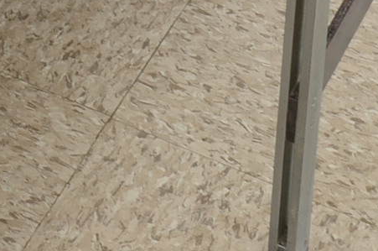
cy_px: -427
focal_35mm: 262
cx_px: -272
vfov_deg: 5.0
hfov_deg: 7.7
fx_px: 2746
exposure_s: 1/160
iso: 125
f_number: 10
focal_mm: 32
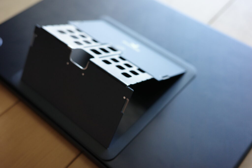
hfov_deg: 48.5
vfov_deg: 33.4
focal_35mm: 40
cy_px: 84
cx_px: 126
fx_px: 280
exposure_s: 1/40
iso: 800
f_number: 2.8
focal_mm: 26
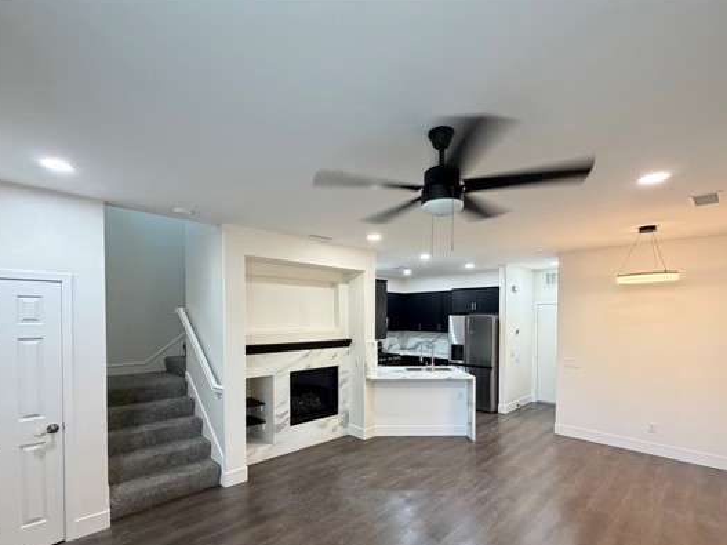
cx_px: 366
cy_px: 323
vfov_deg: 74.0
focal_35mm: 17
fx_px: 357
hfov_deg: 91.0
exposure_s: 1/60
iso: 400
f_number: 2.2
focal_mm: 2.22
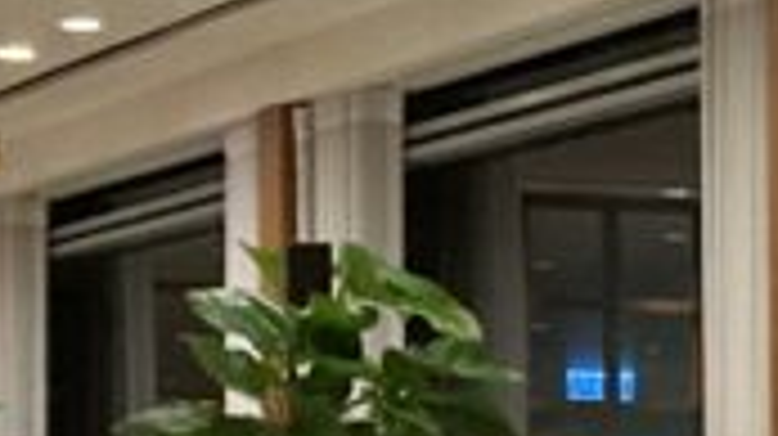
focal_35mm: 212
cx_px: 926
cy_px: 903
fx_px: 4370
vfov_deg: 5.6
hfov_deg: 10.0
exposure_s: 1/33
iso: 400
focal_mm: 3.99
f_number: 1.8
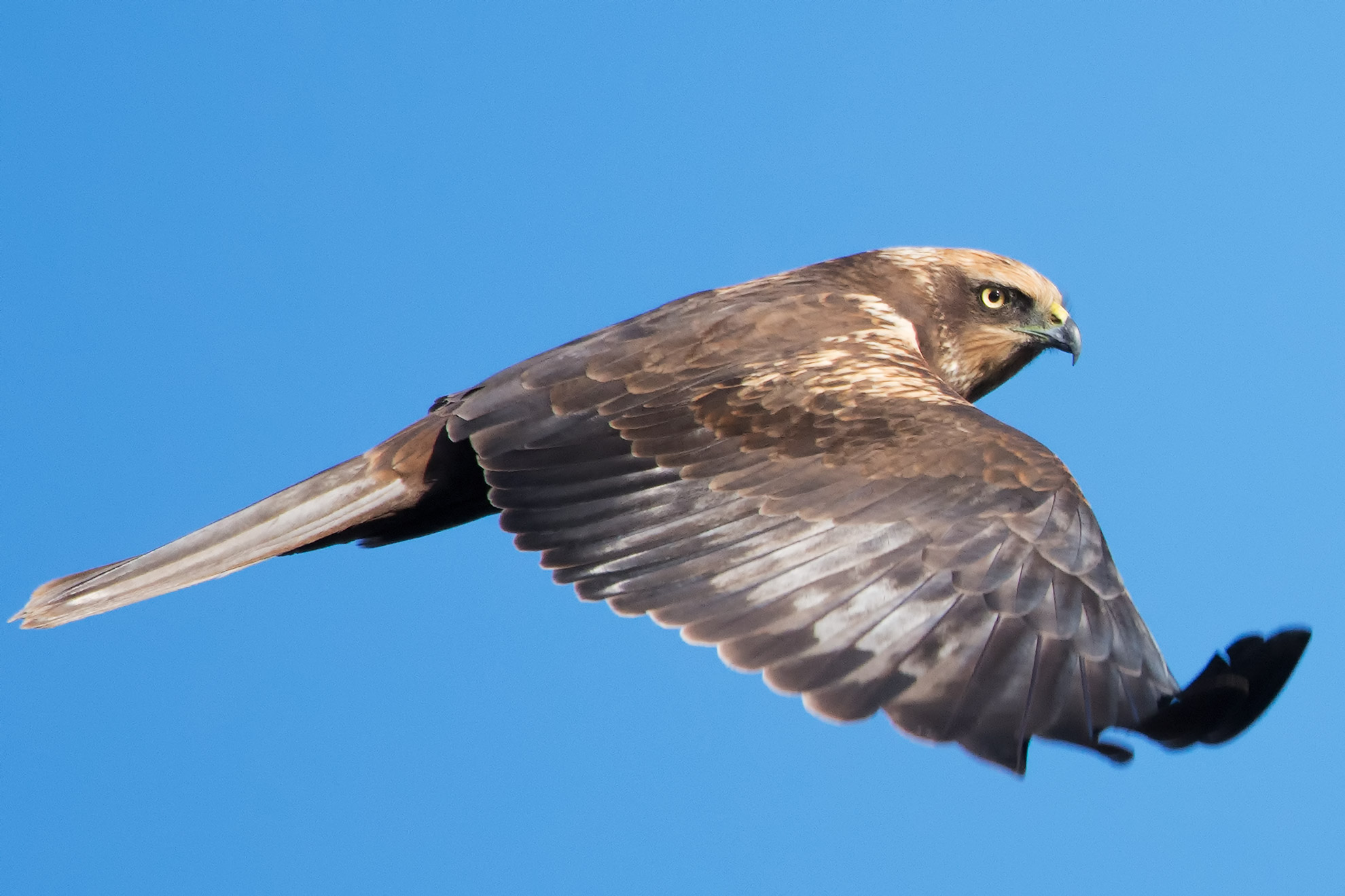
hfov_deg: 2.3
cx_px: 672
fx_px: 33622
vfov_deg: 1.5
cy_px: 448
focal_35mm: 900
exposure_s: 1/1600
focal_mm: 600
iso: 640
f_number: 6.3
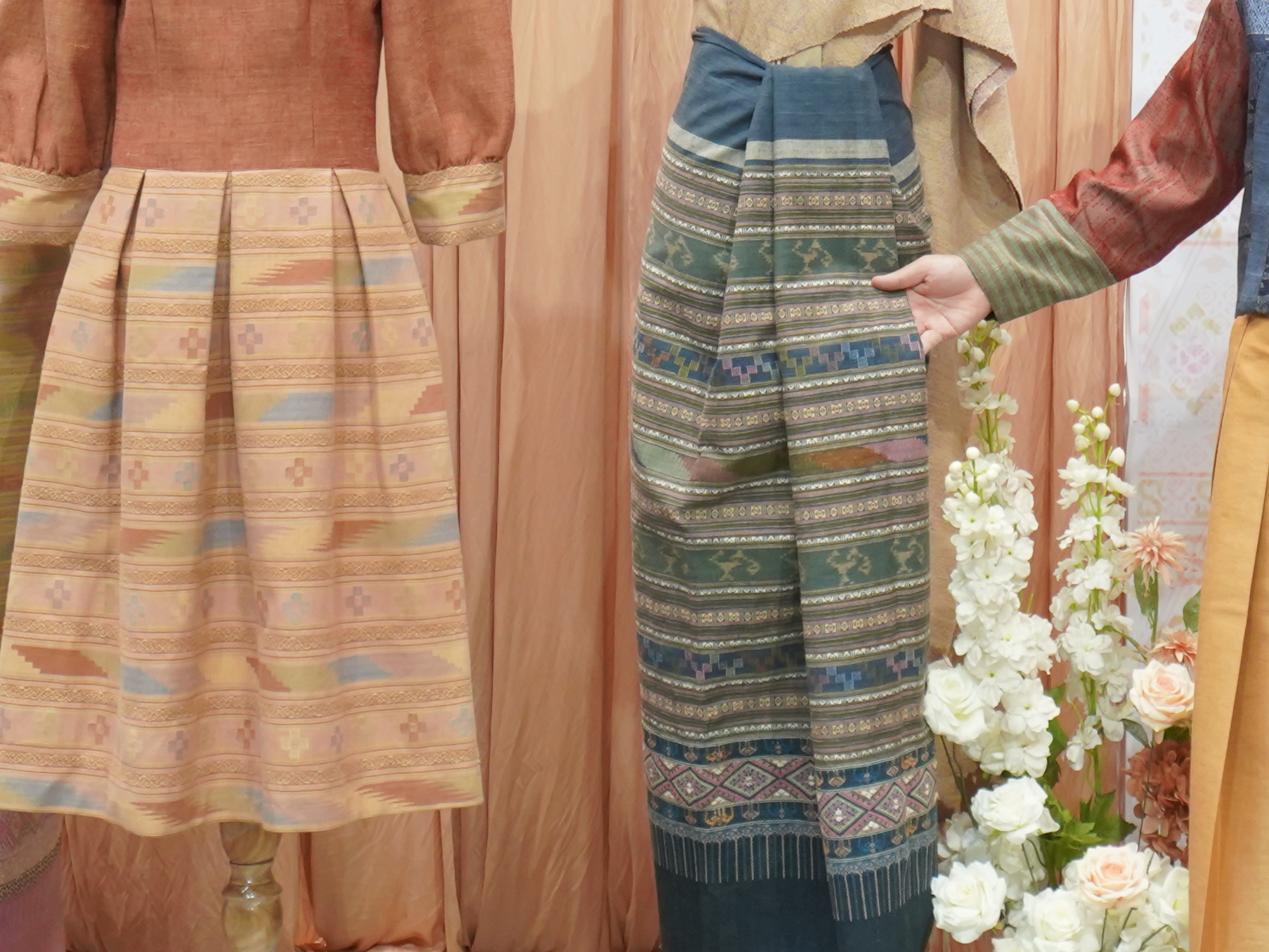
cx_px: 942
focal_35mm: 99
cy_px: 79
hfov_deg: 19.7
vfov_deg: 14.8
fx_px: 3630
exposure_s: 1/200
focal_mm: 31
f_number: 4
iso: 2000
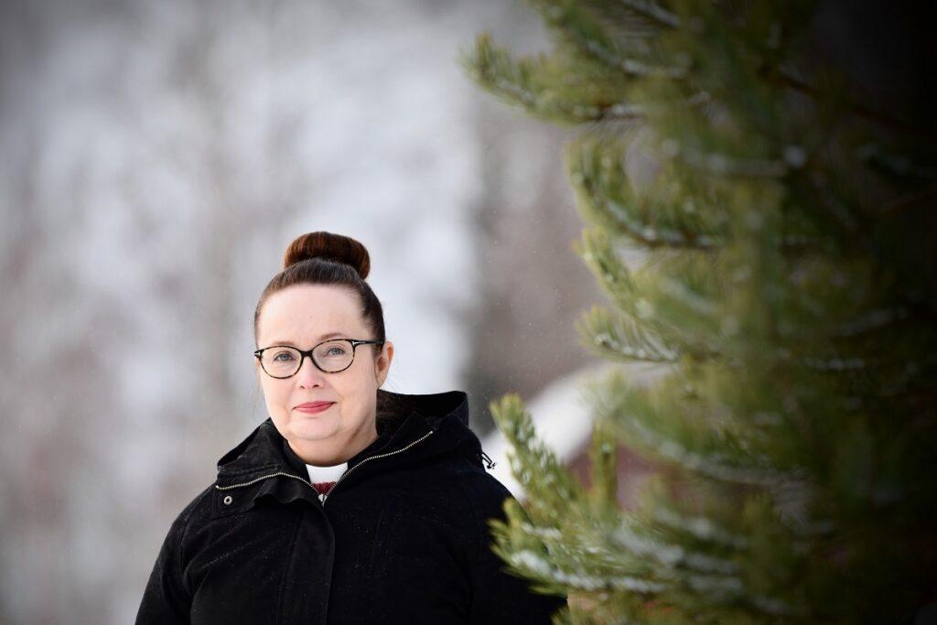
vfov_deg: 4.6
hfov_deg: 6.9
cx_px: 468
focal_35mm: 300
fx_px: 7809
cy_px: 312
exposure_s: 1/250
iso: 100
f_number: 2.8
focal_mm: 200
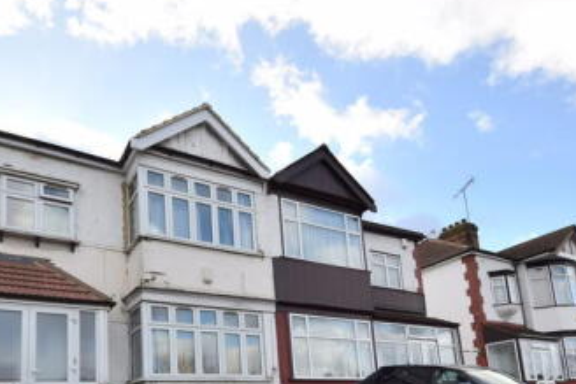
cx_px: 205
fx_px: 624
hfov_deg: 48.9
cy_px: 357
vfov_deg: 32.3
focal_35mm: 39
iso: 100
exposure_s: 1/200
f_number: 8
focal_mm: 13
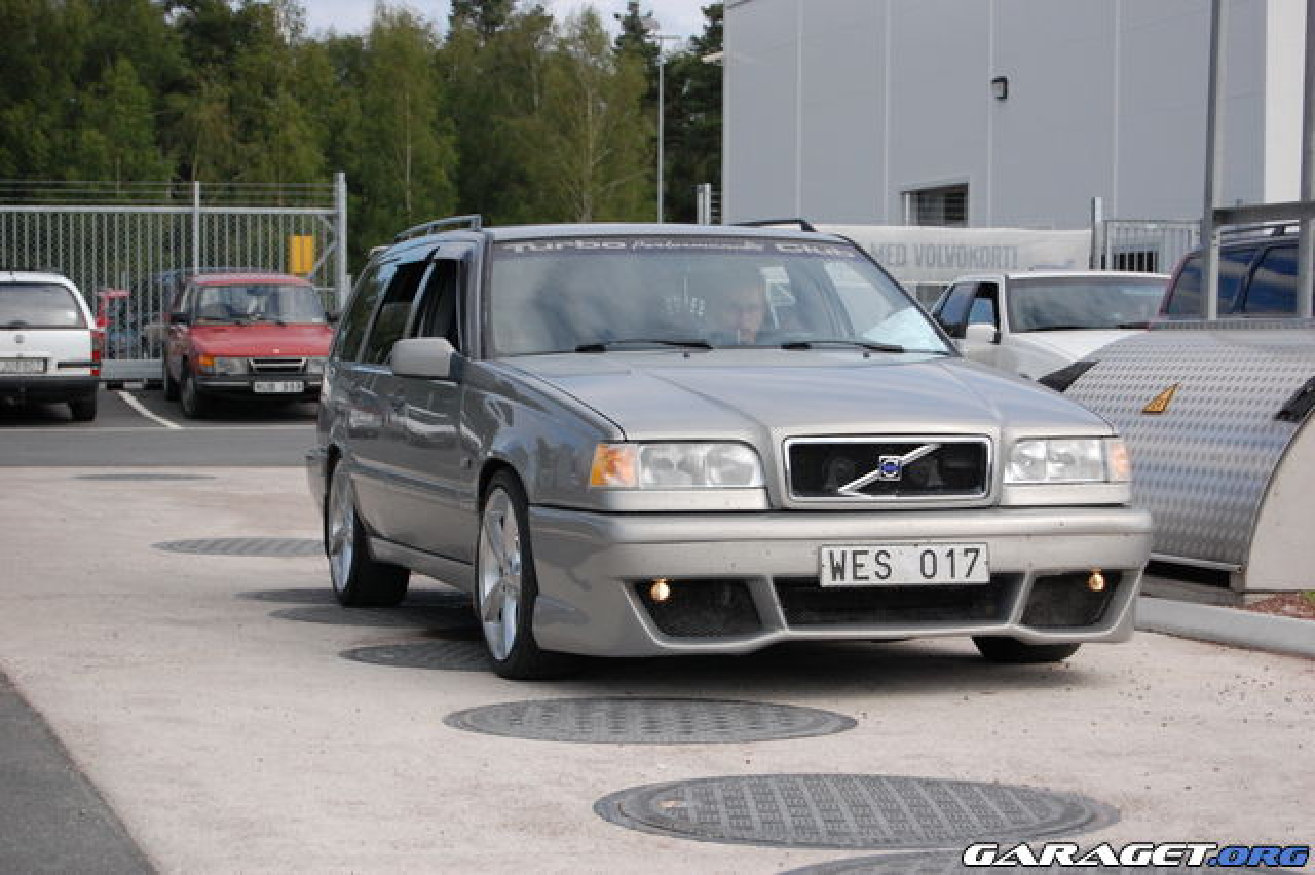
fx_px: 3012
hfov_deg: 24.6
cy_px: 438
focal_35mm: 82
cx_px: 658
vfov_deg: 16.5
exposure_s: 1/2500
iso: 800
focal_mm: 55
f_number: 5.6
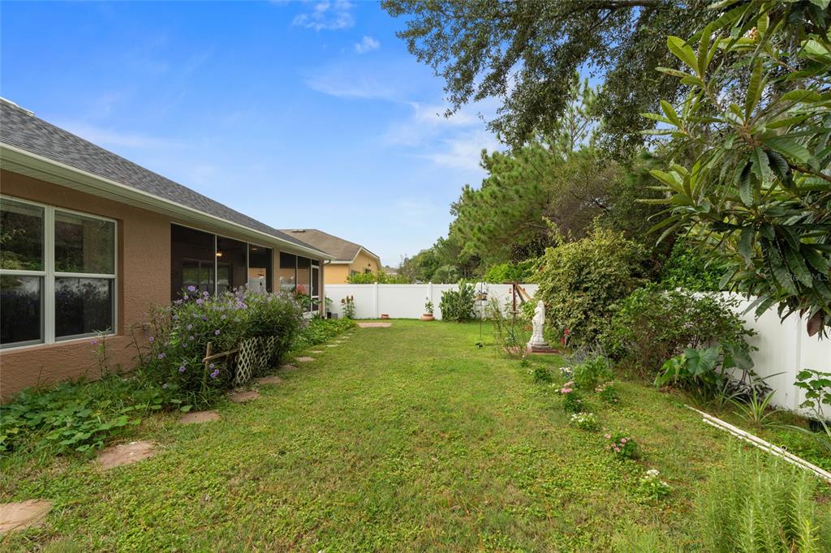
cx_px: 416
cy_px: 276
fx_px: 369
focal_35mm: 16
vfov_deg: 73.7
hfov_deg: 96.8
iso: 250
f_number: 9
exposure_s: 1/60
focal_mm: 16
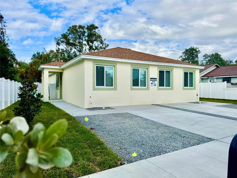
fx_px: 164
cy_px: 89
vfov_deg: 56.8
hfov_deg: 71.6
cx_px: 118
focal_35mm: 24
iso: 80
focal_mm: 6.76
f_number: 1.78
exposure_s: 1/9009
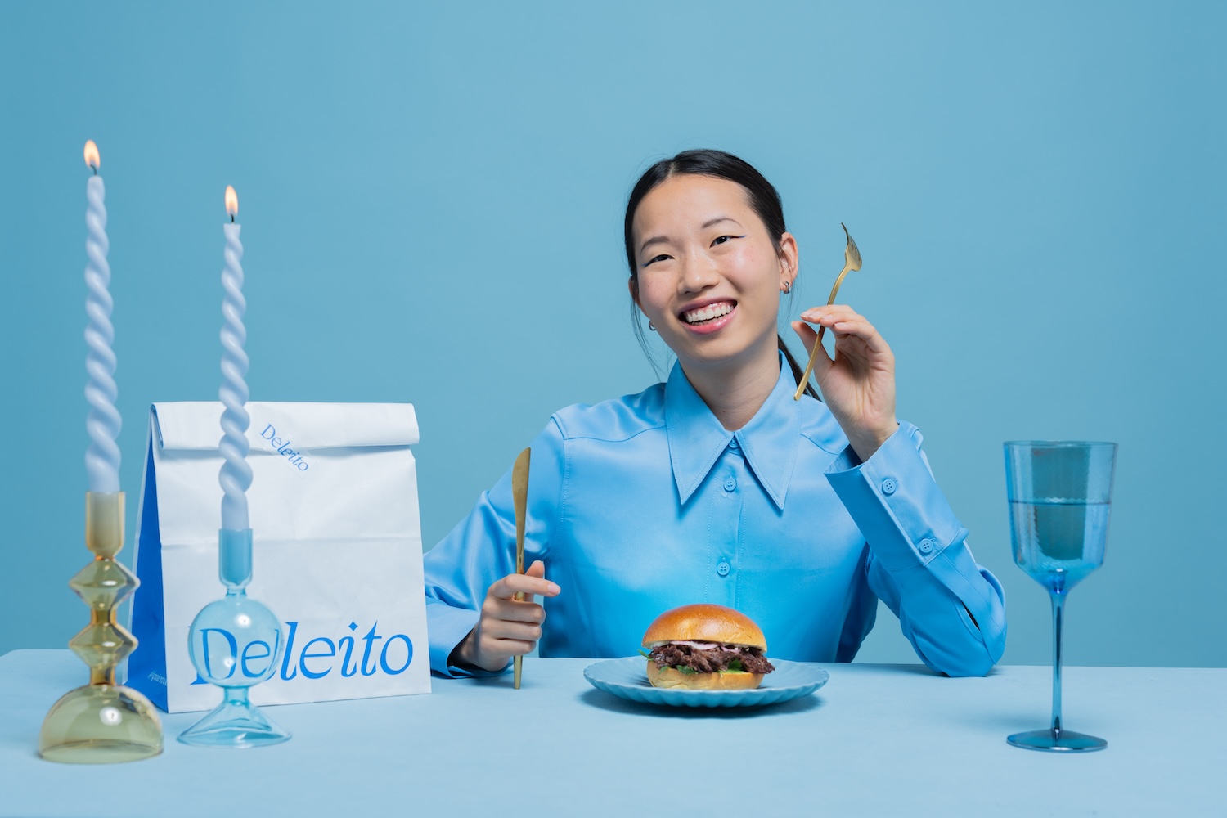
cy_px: 409
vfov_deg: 24.2
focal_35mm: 56
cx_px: 614
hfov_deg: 35.6
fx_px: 1909
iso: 125
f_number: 5.6
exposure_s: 1/200
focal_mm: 56
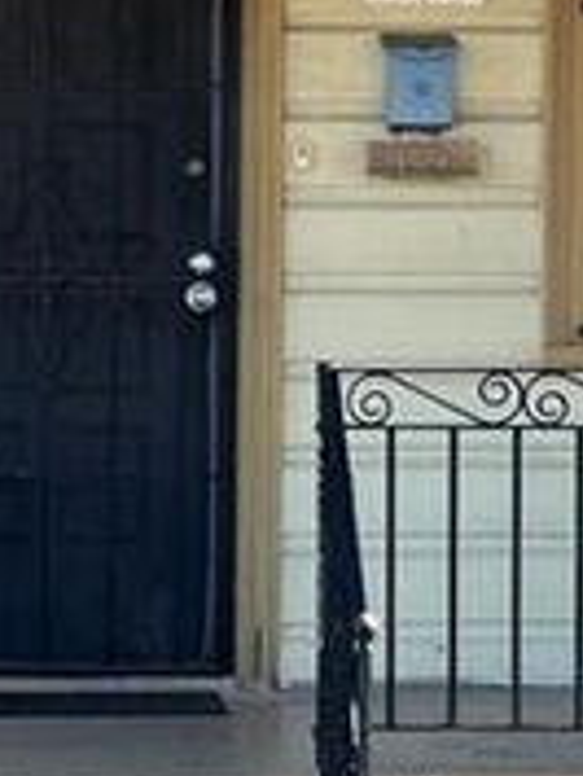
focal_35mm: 98
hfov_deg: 15.0
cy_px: 502
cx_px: 145
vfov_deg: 20.0
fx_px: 2198
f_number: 1.6
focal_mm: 5.1
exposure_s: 1/537
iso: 50
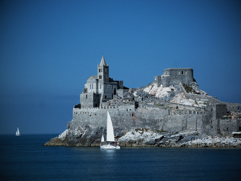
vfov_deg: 12.7
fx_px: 815
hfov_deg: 16.8
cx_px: 121
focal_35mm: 117
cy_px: 91
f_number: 5.6
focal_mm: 20.8
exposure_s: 1/500
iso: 100
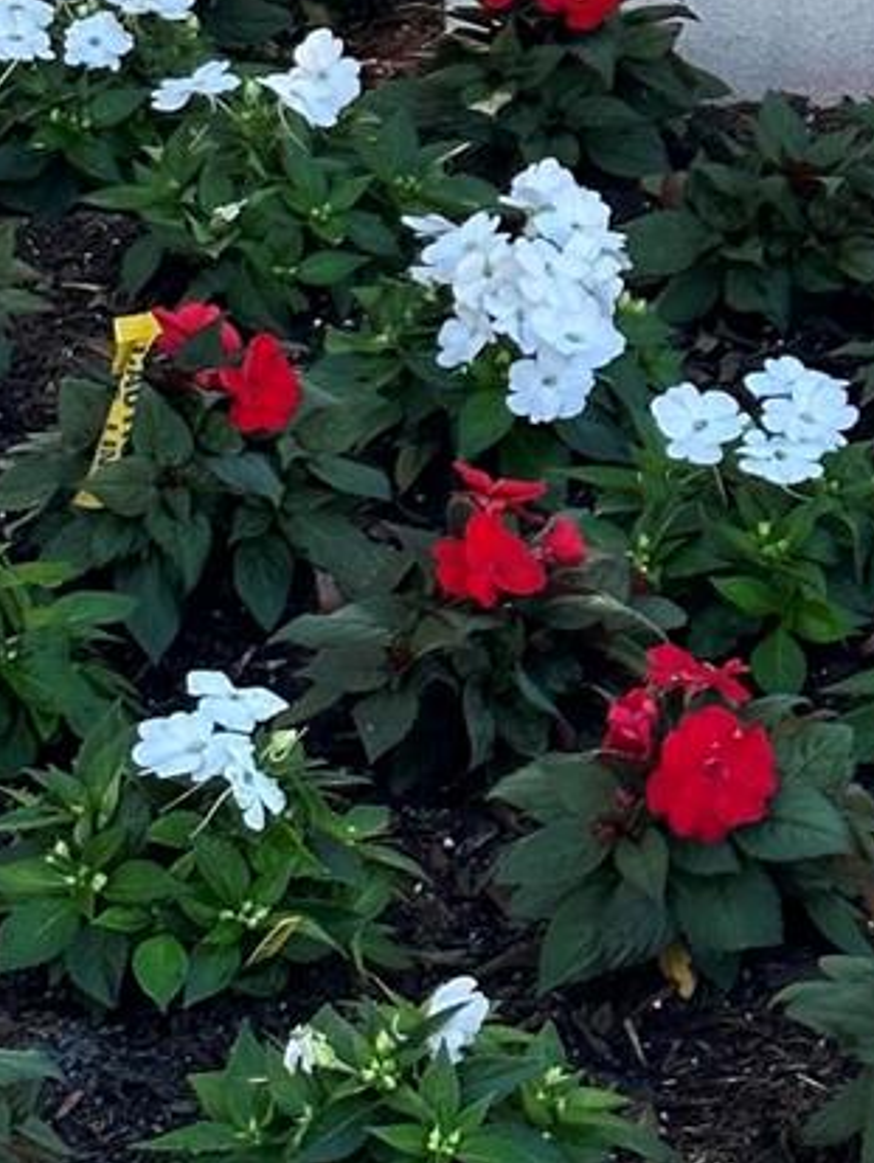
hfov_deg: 8.2
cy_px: -135
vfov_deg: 10.9
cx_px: 1366
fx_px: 5986
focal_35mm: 178
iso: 64
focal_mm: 6.86
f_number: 1.78
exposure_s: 1/810
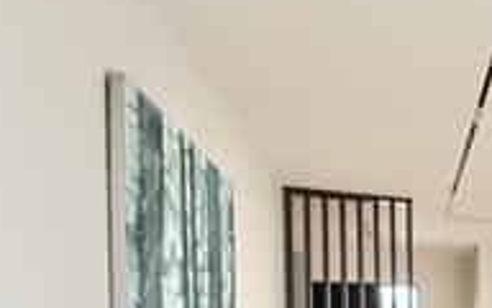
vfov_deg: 29.5
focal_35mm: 38
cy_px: 355
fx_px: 510
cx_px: 614
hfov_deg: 36.9
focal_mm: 2.22
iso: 50
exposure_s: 1/121
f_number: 2.2
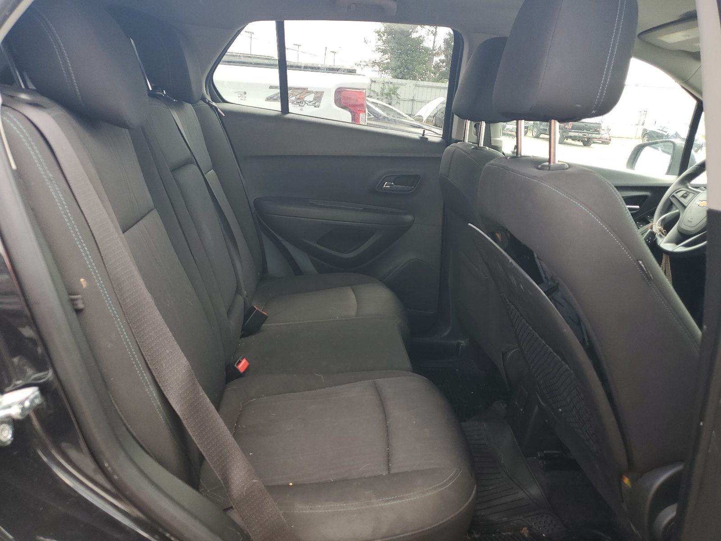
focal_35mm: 26
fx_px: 542
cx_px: 360
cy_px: 270
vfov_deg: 53.1
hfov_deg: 67.3
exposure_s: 1/175
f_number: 1.5
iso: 50
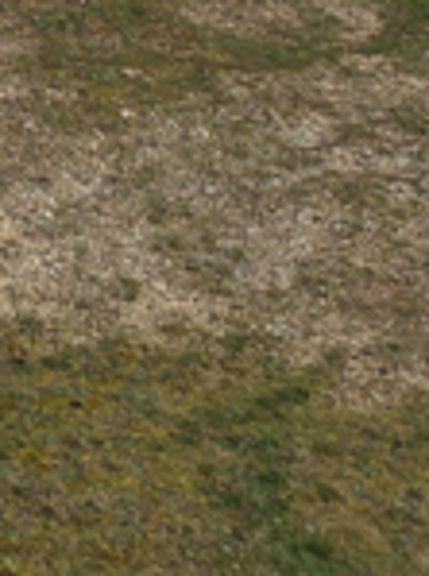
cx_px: -862
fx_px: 2572
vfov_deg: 10.2
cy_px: -1009
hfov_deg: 8.1
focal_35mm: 155
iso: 200
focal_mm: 8.67
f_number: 1.8
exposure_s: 1/725
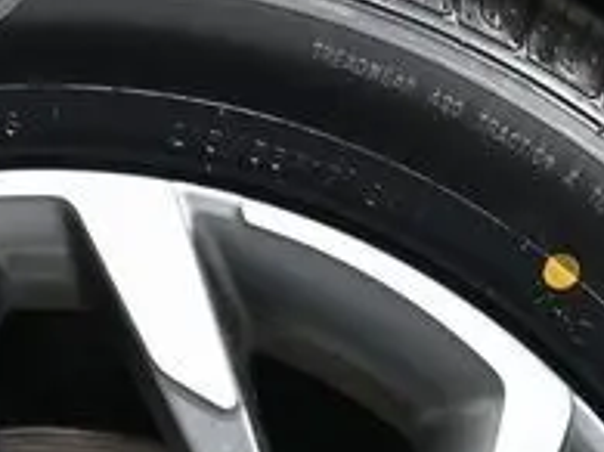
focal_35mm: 186
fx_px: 3240
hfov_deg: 10.6
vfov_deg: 7.7
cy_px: 893
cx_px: 37
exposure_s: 1/125
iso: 900
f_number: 4.2
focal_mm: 24.5
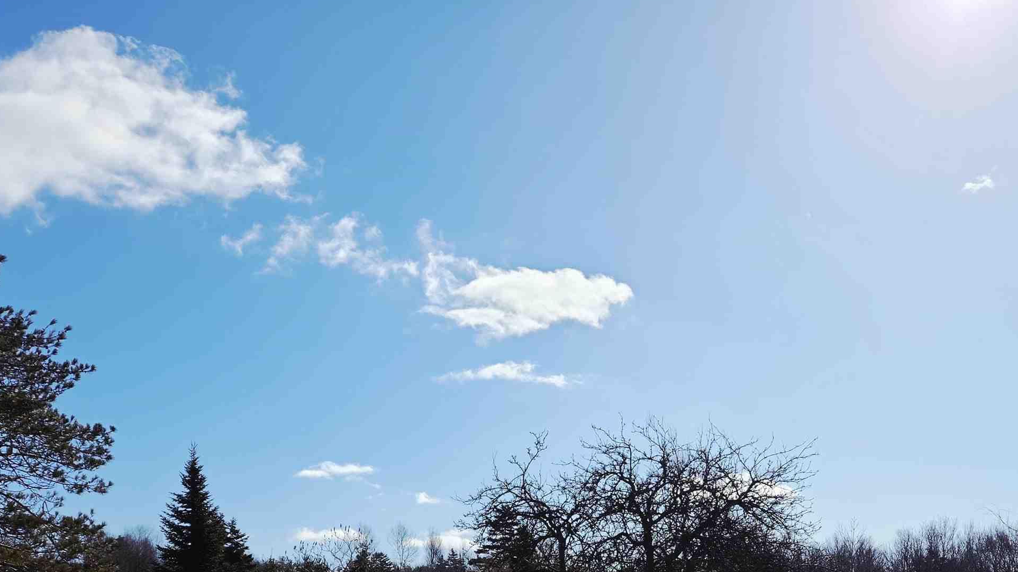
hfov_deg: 50.0
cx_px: 631
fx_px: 1080
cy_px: 601
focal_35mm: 40
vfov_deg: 27.6
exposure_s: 1/7734
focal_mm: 5.4
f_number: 1.8
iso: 64
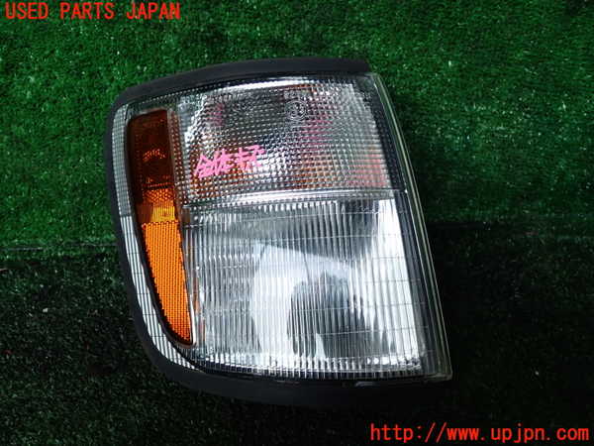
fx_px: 515
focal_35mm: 30
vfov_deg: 46.8
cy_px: 223
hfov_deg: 60.0
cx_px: 297
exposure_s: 1/40
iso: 200
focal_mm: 5.4
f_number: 2.3
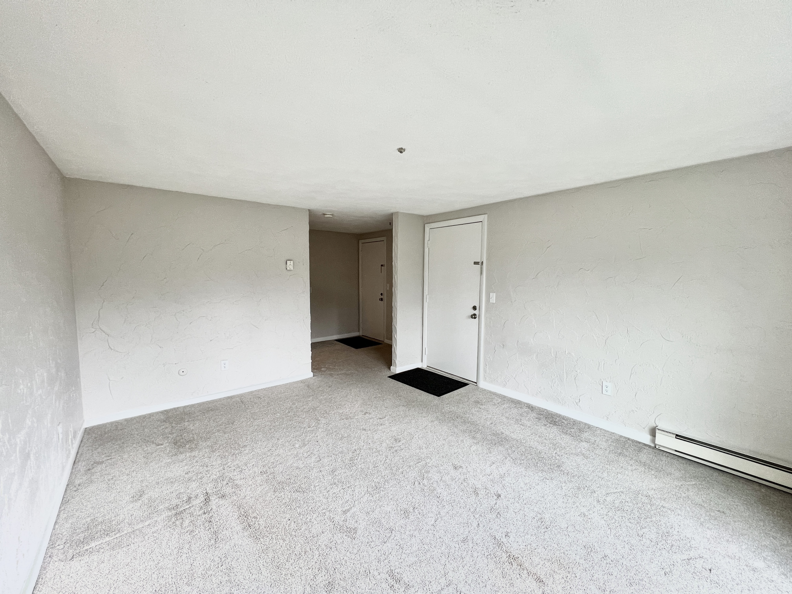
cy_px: 297
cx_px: 396
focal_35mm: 13
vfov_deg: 89.9
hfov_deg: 106.2
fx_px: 297
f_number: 1.8
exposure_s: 1/120
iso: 100
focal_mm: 1.57
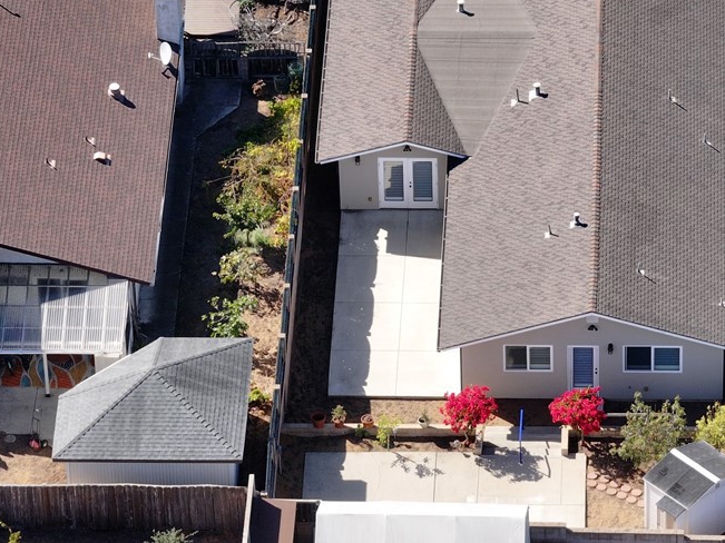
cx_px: 507
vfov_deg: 5.7
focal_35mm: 261
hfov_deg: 7.6
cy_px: 188
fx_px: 5465
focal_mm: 30.71
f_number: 3.4
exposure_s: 1/320
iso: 100
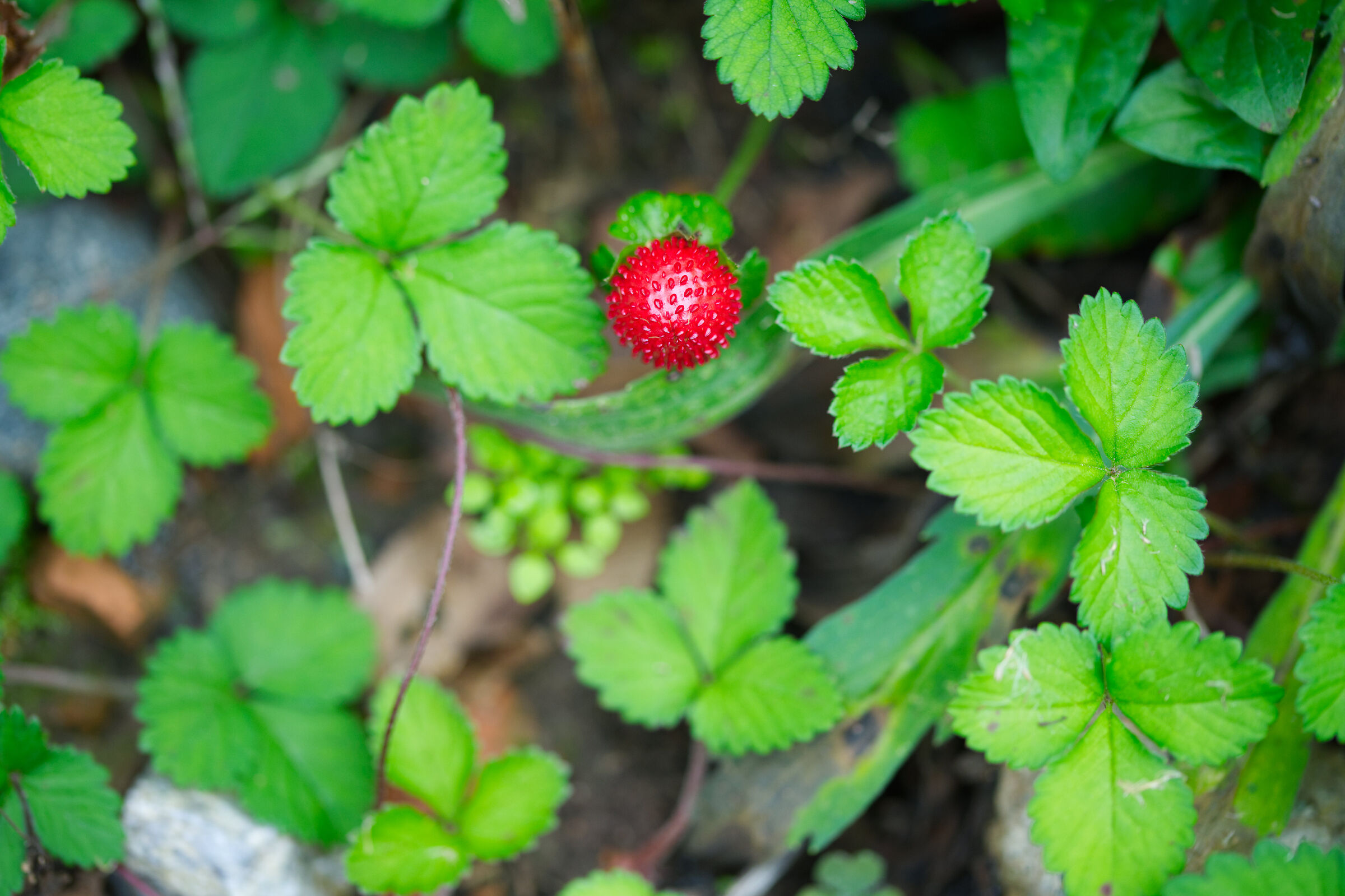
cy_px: 448
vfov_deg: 13.0
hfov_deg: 19.5
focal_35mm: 105
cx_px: 672
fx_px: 3922
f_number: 3.5
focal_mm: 105
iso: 1000
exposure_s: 1/640
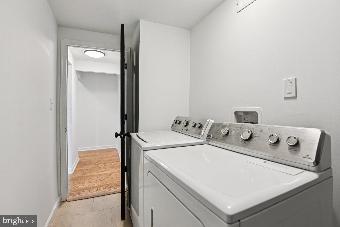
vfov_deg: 73.7
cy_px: 114
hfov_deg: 96.7
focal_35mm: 16
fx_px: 151
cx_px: 170
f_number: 8
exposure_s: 1/25
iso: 400
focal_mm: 16
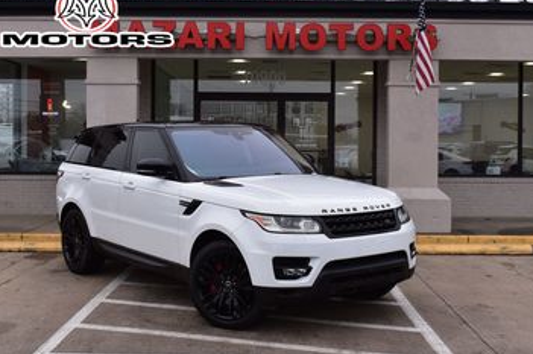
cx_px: 275
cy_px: 155
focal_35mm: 50
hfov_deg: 40.0
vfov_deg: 27.1
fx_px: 733
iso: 400
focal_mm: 29
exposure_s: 1/125
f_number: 9
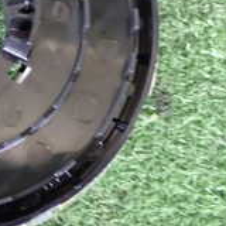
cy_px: -18
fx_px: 879
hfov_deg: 14.0
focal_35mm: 119
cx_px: -81
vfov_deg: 14.3
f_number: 2.5
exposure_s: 1/30
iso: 800
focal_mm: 6.37
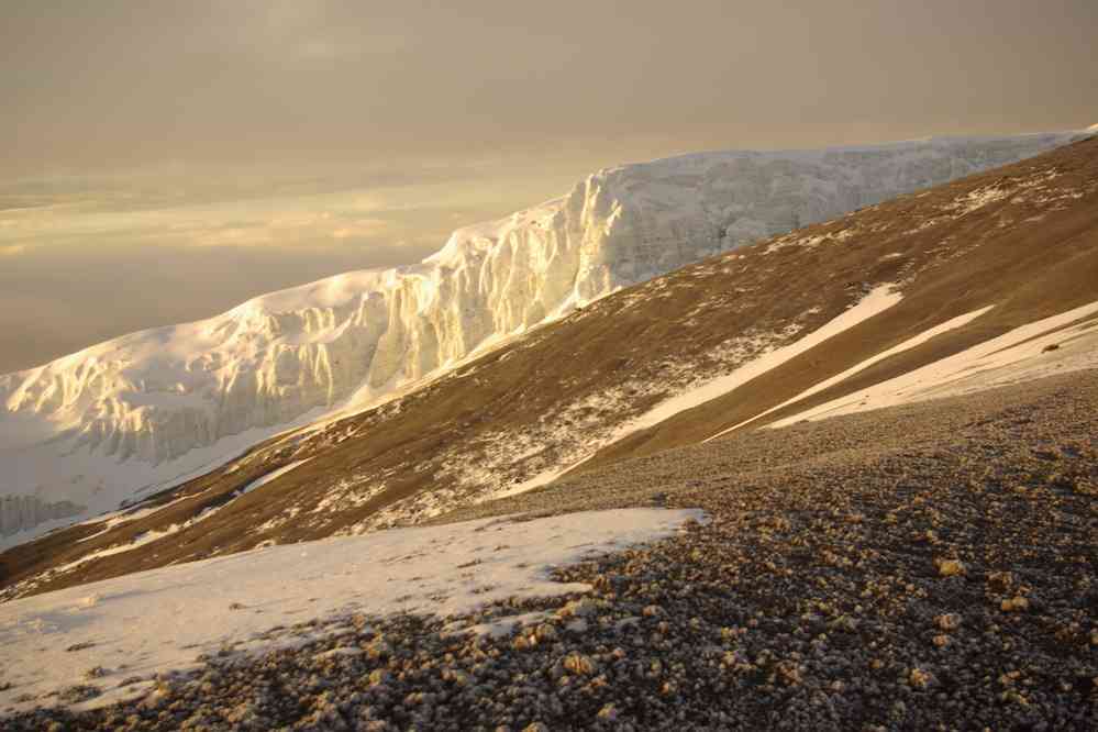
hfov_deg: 53.1
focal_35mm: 36
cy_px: 366
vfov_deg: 36.9
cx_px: 549
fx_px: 1098
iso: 100
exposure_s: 1/60
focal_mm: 24
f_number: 4.5
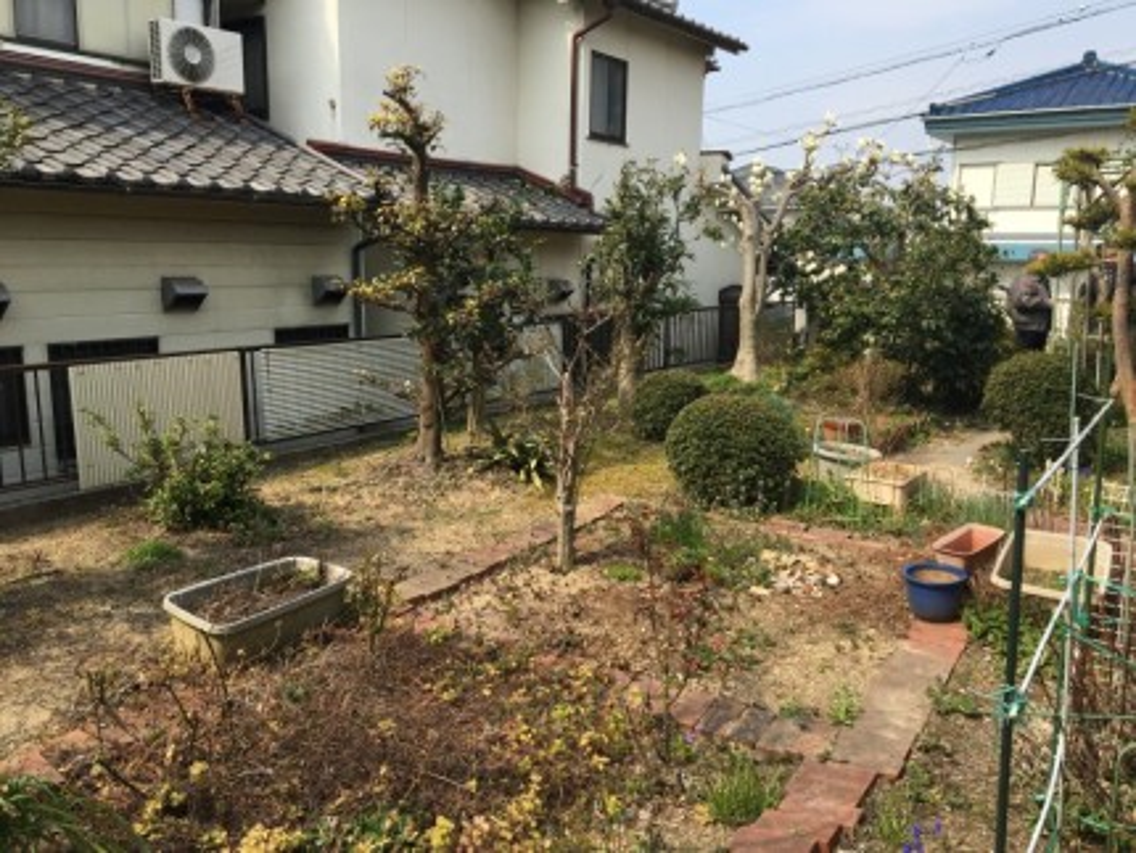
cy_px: 426
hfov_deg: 61.6
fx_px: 952
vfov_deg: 48.3
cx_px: 568
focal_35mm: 29
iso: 25
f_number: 2.2
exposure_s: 1/1083
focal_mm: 4.15
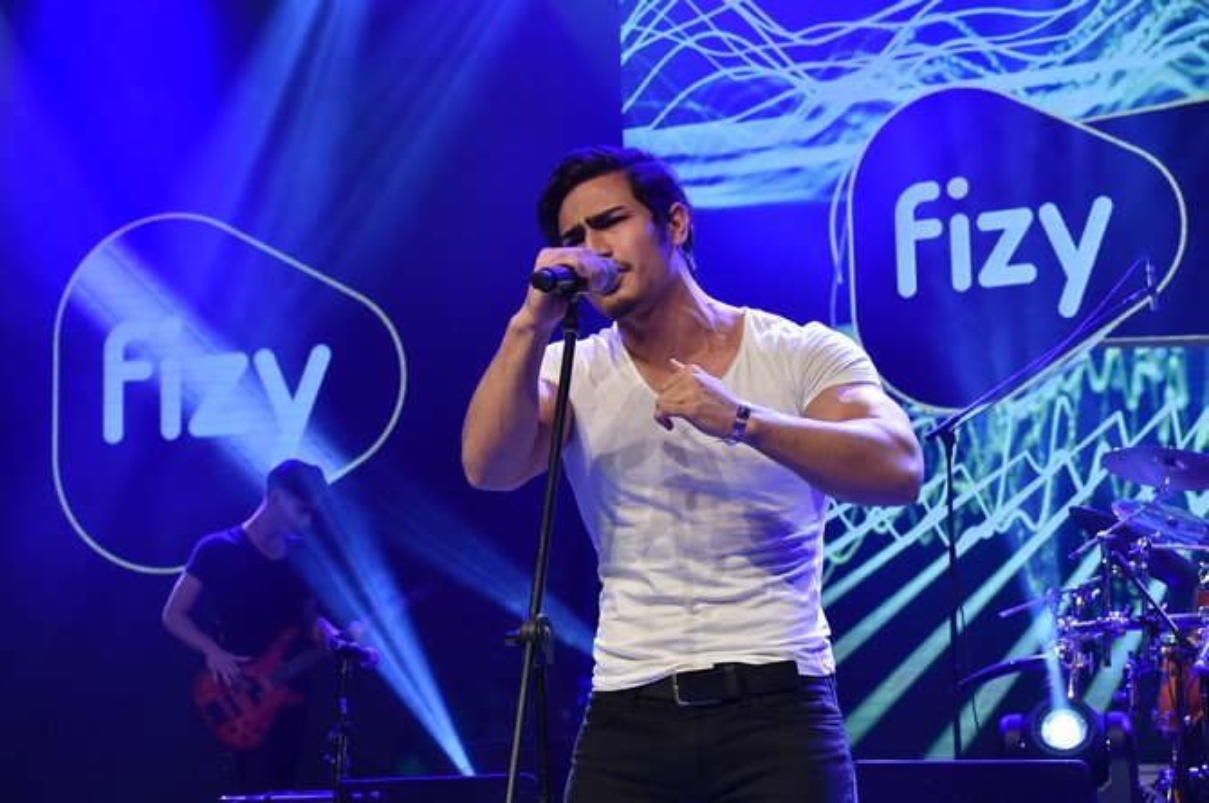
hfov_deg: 23.7
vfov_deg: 15.8
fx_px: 2885
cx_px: 604
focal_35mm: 86
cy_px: 402
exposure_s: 1/160
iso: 1250
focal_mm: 86
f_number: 11
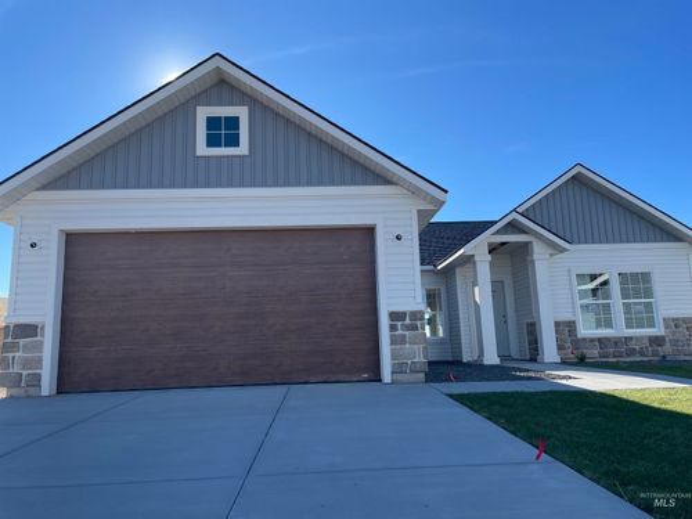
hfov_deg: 67.3
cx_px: 346
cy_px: 260
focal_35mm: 26
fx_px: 520
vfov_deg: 53.1
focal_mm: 4.2
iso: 32
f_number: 1.6
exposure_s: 1/2174
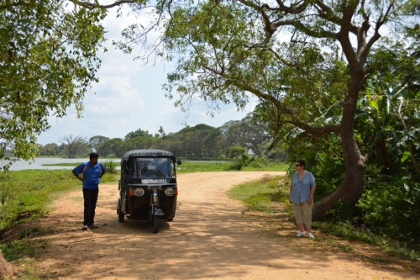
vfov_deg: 28.1
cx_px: 210
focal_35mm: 48
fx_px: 560
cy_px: 140
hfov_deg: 41.1
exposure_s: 1/1600
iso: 400
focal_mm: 32
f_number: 6.3
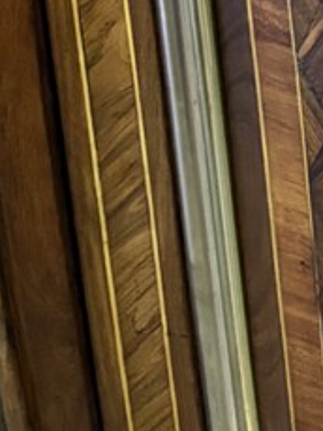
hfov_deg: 9.4
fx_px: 1690
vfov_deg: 12.5
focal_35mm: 136
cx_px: 841
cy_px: -465
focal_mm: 5.96
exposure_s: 1/25
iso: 640
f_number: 1.6
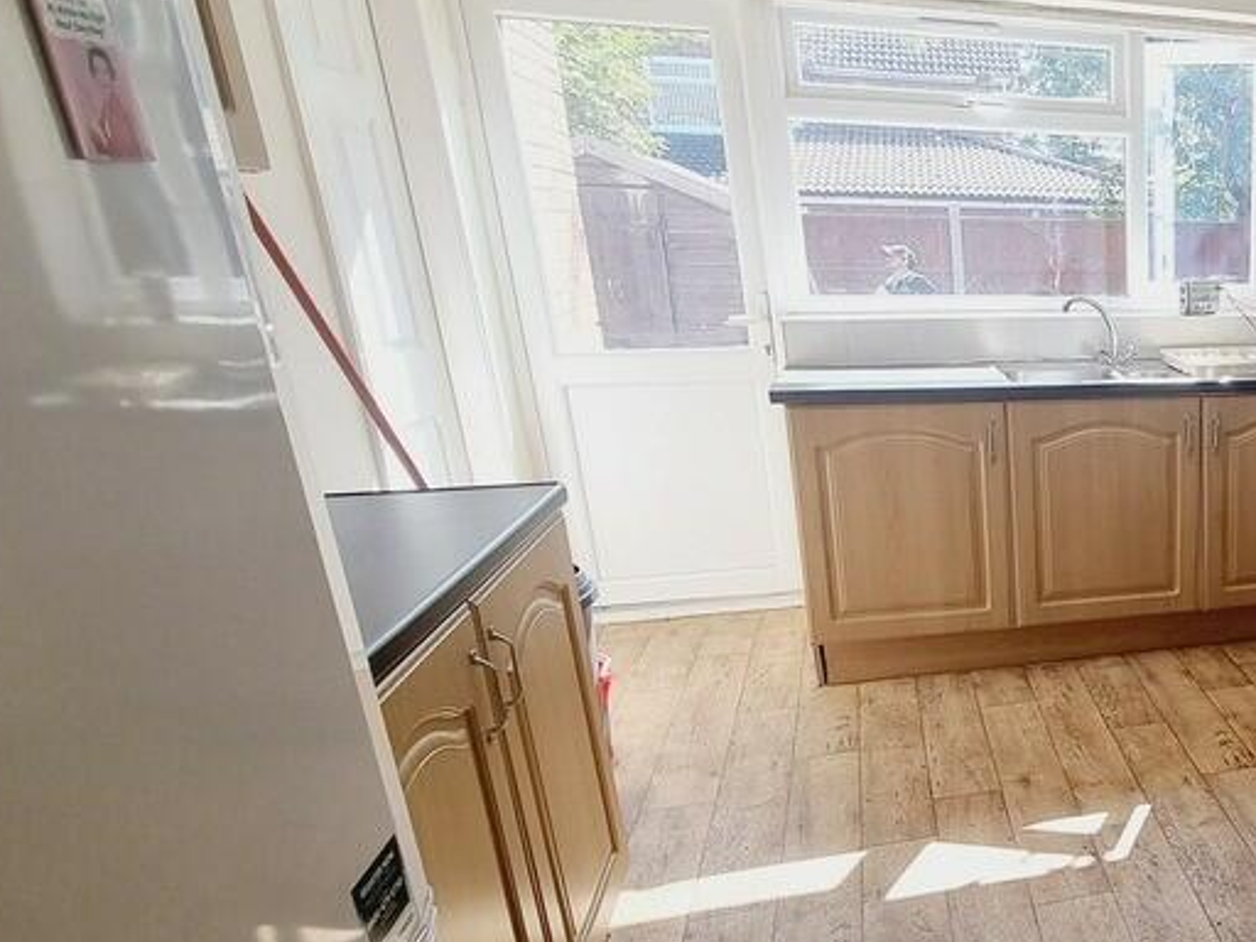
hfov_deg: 54.5
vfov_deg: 52.7
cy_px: 569
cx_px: 1219
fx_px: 943
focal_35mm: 26
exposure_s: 1/173
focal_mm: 2.2
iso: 50
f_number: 2.2
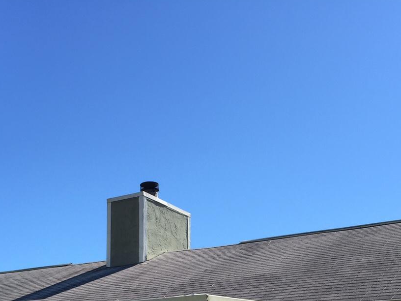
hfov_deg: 33.2
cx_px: 192
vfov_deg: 24.2
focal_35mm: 58
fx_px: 672
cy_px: 295
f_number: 2.2
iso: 32
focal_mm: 4.15
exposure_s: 1/1163
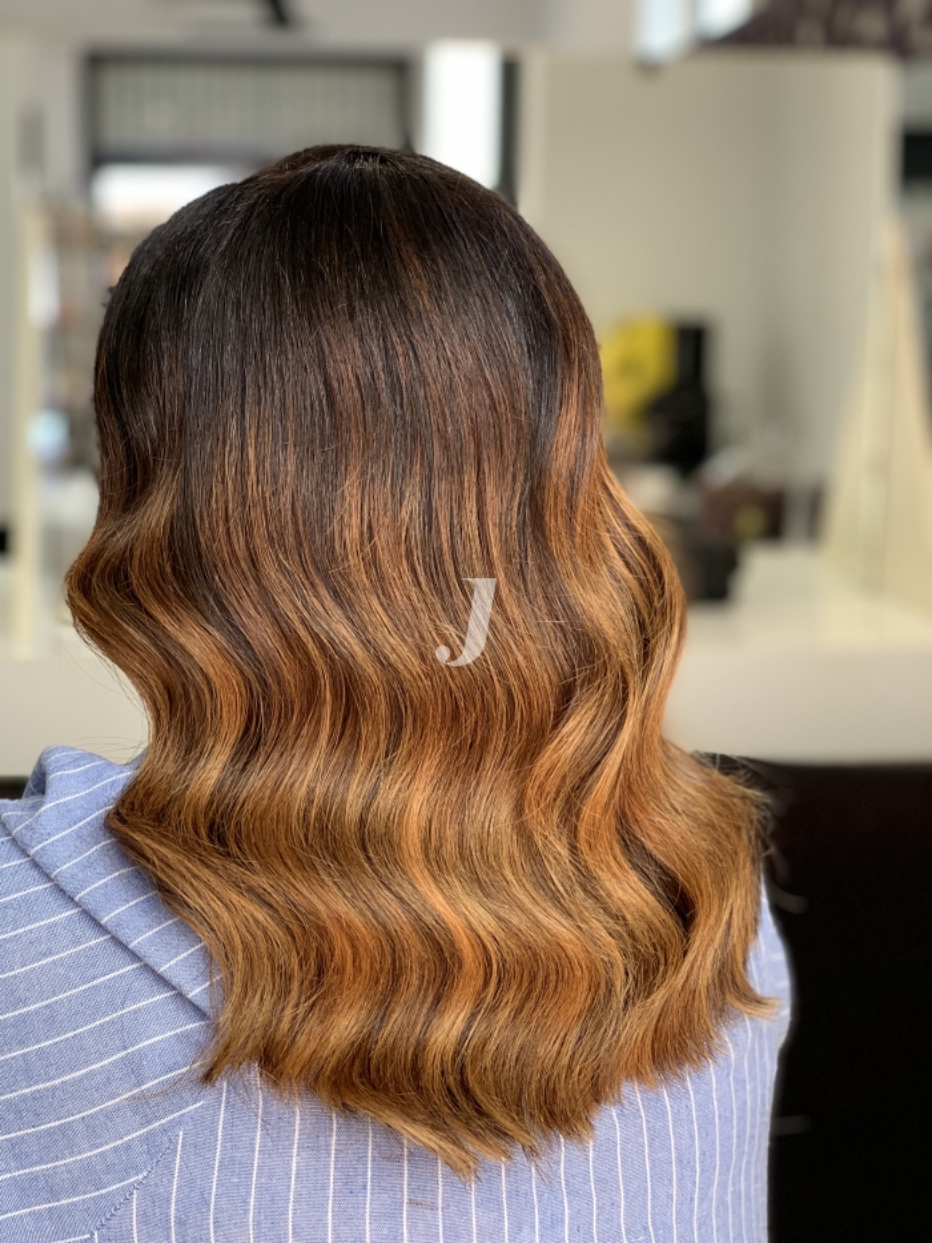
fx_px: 1866
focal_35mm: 52
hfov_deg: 28.0
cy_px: 622
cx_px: 466
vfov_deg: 36.8
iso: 64
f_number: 2.4
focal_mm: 6
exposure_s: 1/50
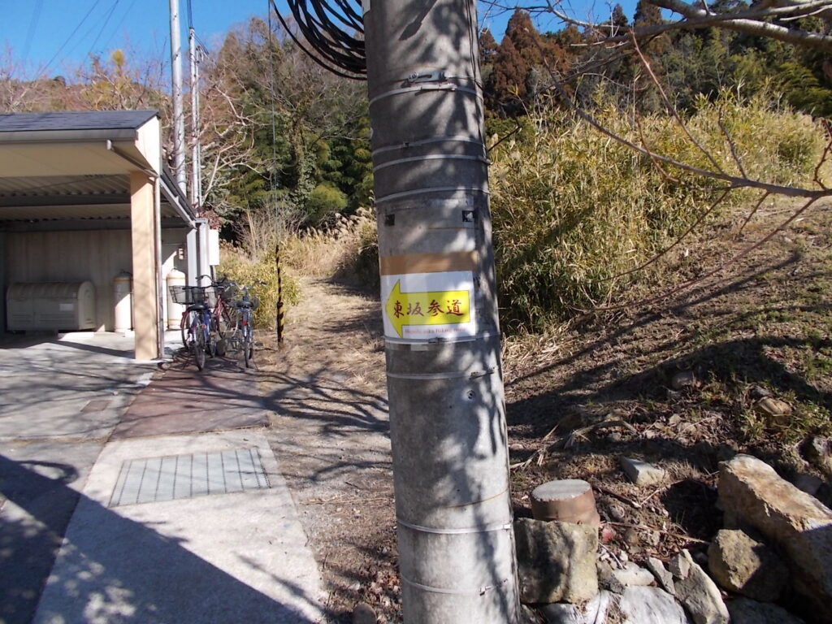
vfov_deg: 53.1
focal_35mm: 26
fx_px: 625
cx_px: 416
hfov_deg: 67.3
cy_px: 312
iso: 80
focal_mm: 4.6
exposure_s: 1/80
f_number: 8
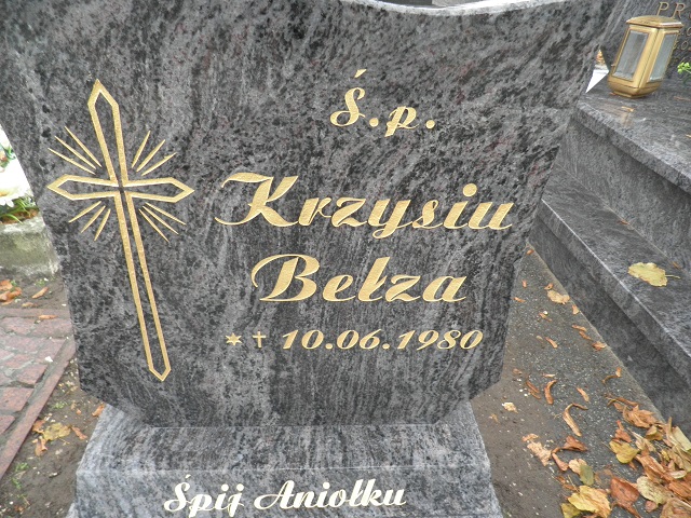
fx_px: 479
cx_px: 346
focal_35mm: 24
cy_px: 259
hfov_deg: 71.6
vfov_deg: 56.8
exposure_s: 1/30
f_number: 3.3
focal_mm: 4.3
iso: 125
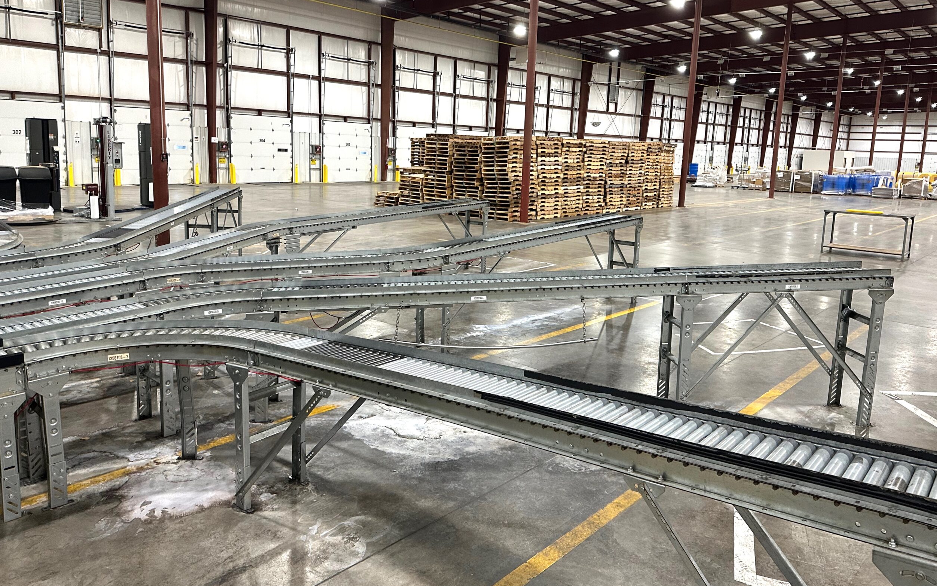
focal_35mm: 26
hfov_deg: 70.4
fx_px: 664
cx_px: 478
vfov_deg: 47.5
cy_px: 250
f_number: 1.78
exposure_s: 1/60
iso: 400
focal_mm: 6.86
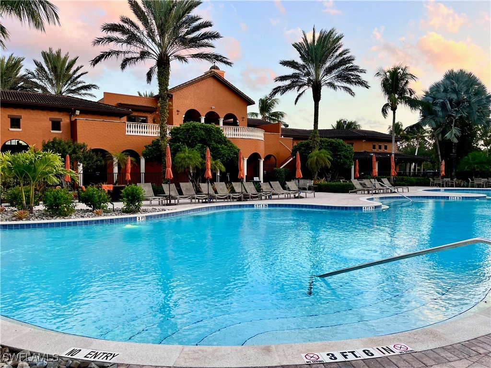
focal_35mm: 26
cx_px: 246
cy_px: 184
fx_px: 369
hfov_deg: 67.3
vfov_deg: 53.1
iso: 40
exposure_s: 1/274
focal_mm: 5.1
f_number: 1.6
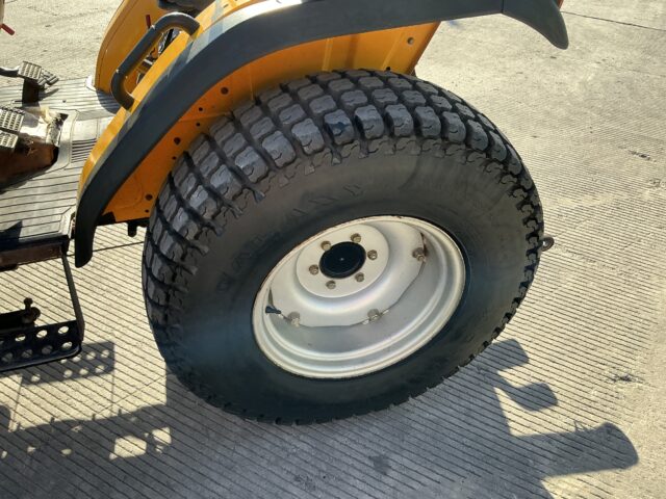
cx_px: 333
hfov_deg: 63.4
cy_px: 250
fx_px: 539
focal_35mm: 28
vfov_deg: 49.7
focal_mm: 3
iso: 25
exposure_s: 1/435
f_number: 1.8
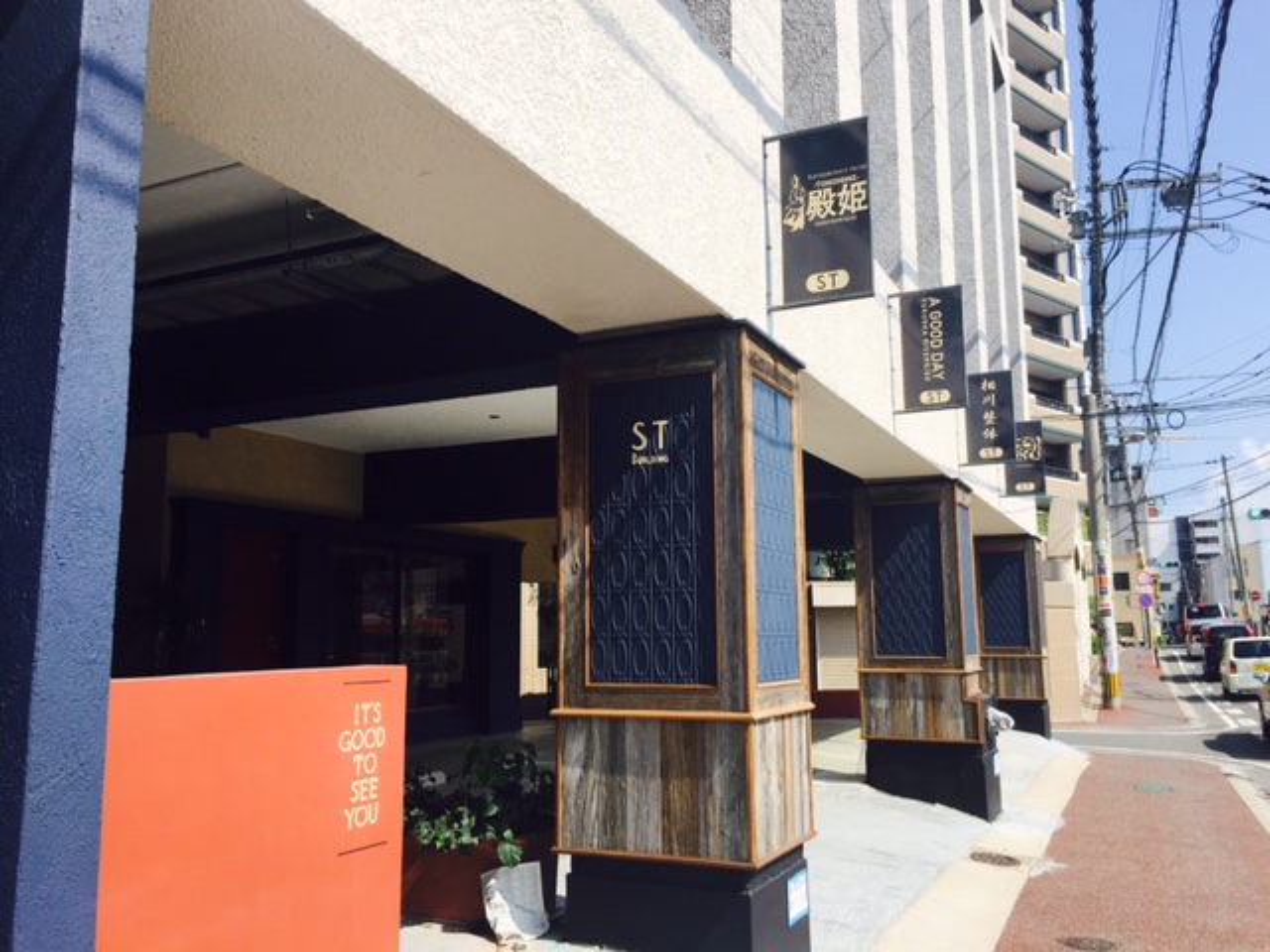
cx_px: 635
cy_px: 476
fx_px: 1064
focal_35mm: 29
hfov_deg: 61.7
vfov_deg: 48.2
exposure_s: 1/1883
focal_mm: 4.15
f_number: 2.2
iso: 32
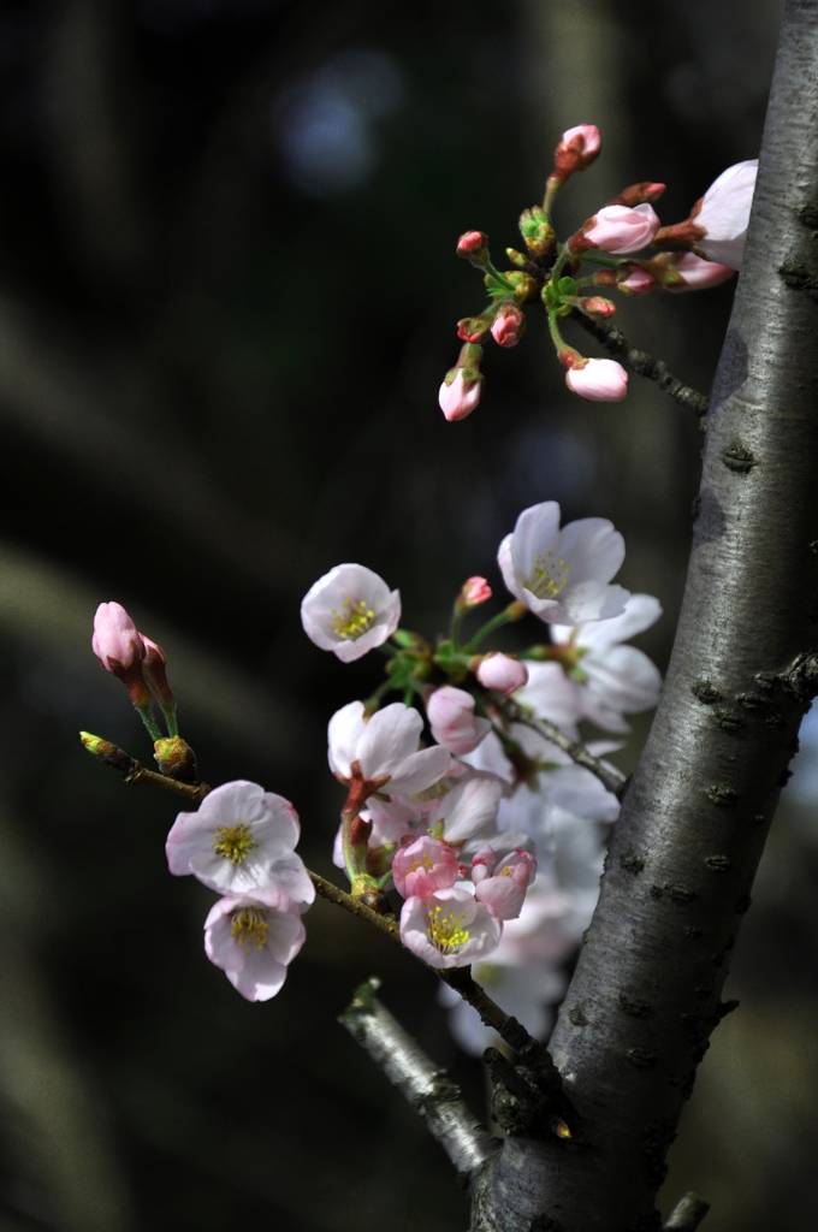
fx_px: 5382
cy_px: 616
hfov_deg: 8.7
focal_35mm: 158
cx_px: 409
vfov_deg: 13.1
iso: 200
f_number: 5.6
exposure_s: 1/800
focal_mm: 105
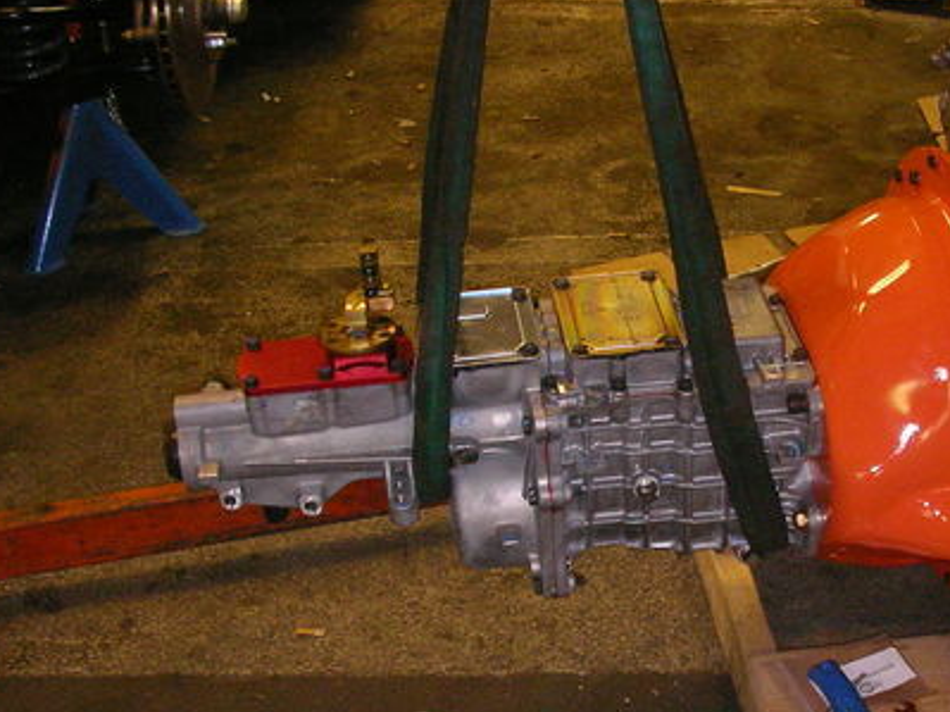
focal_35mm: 61
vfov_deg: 24.0
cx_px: 693
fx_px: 1674
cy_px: 426
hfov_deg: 31.2
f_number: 3.5
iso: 200
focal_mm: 6.3
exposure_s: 1/30
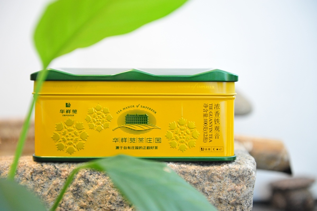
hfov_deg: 32.4
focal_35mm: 62
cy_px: 106
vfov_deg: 21.9
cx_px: 158
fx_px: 545
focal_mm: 62
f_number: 4
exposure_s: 1/60
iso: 3200
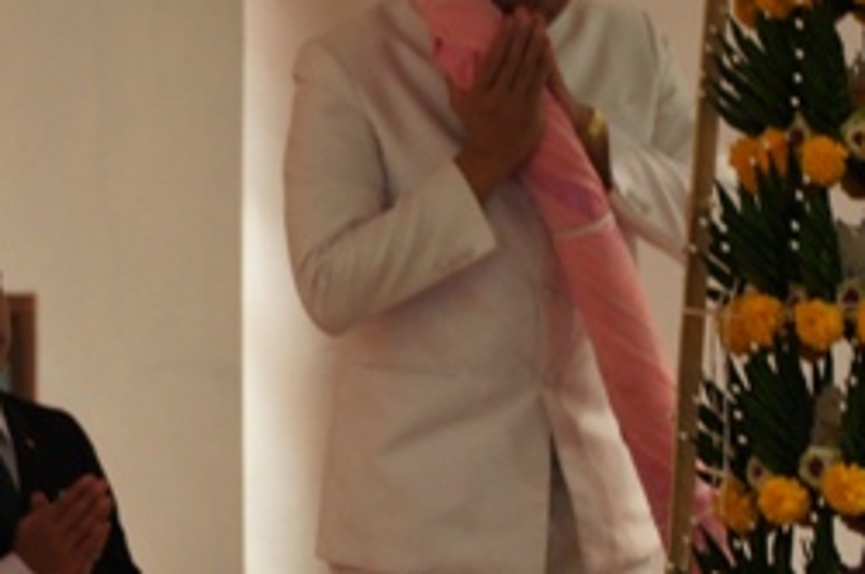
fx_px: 5070
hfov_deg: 9.7
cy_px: 280
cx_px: 208
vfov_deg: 6.5
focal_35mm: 211
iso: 1600
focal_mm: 55
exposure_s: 1/20
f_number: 4
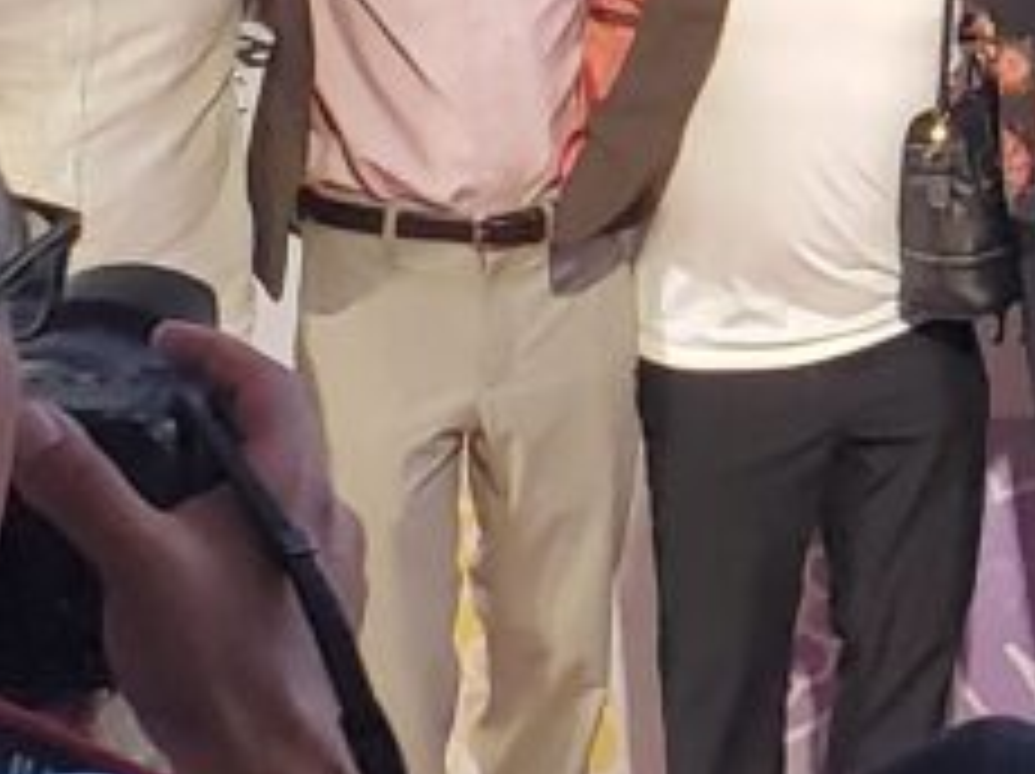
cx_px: 1724
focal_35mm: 116
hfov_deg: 15.2
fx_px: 3465
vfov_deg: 12.6
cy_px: -50
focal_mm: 4.3
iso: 200
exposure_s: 1/120
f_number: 2.4
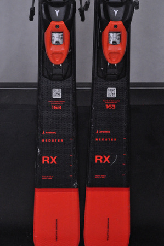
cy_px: 123
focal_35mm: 120
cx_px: 82
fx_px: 822
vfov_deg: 17.1
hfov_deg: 11.4
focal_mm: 80
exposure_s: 1/125
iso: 3200
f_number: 9.5
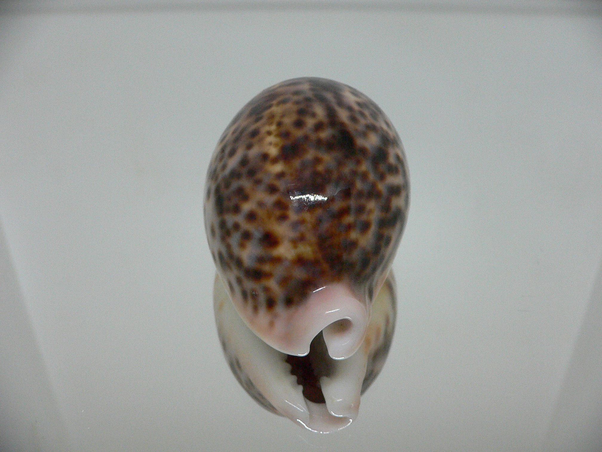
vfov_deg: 40.7
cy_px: 226
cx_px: 301
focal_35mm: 35
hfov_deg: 52.6
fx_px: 609
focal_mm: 4.6
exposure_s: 1/60
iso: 200
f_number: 2.8
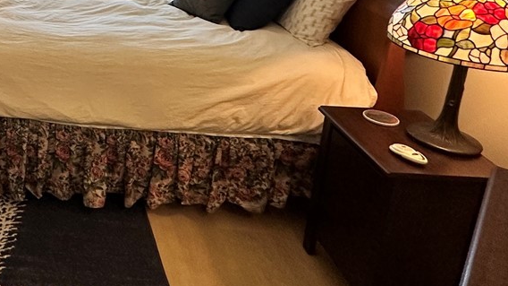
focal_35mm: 43
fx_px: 579
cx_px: -34
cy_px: -24
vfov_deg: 25.7
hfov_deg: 39.7
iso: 250
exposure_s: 1/120
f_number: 2.2
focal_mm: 2.22
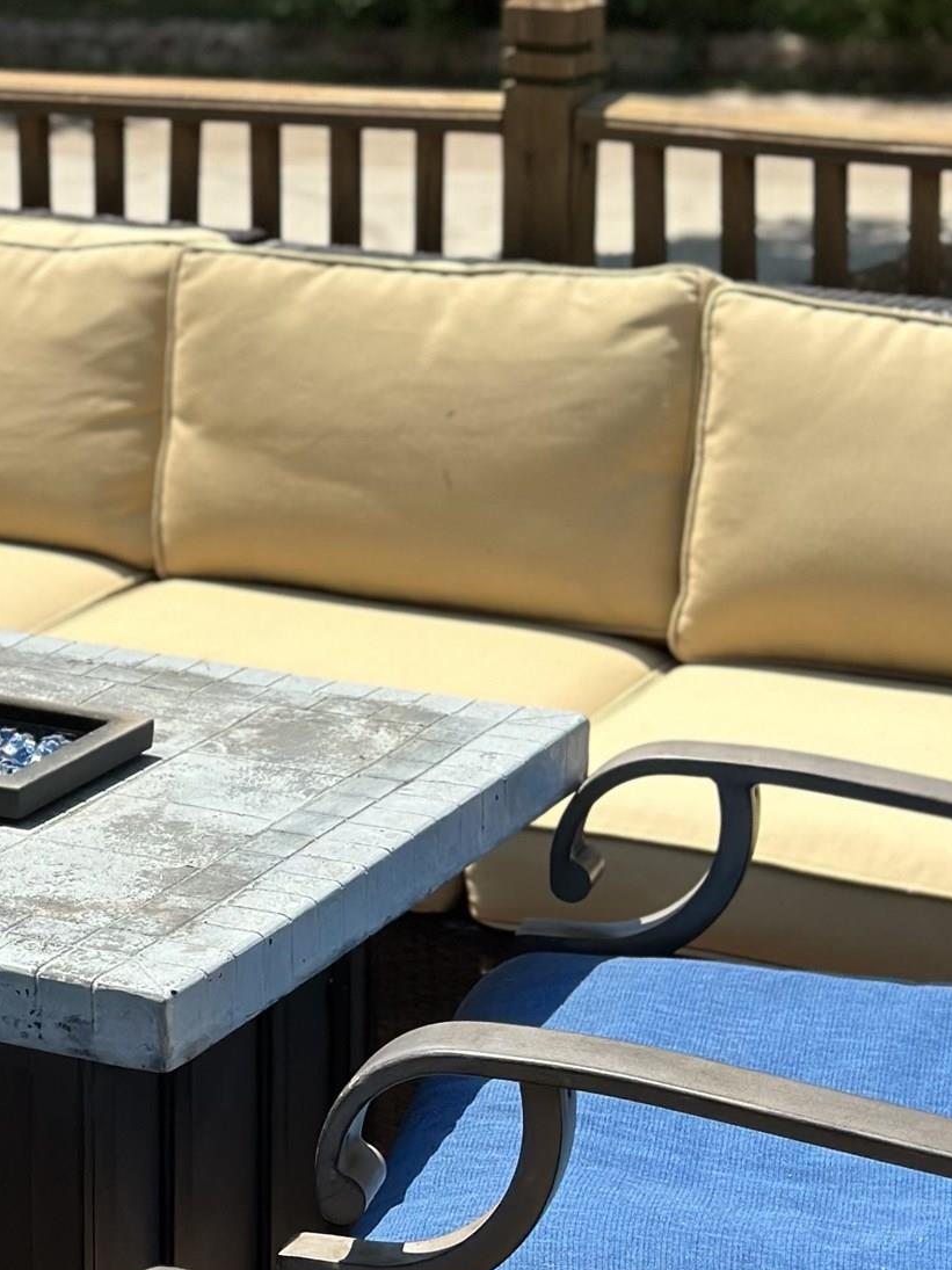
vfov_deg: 19.3
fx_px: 3704
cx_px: 35
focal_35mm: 101
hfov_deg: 14.4
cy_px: 259
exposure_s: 1/6623
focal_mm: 6.86
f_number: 1.78
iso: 100
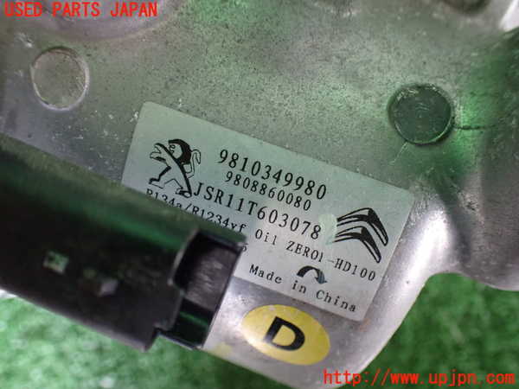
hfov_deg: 60.0
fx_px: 450
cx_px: 260
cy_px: 194
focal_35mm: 30
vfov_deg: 46.8
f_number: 2.3
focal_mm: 5.4
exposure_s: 1/100
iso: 800
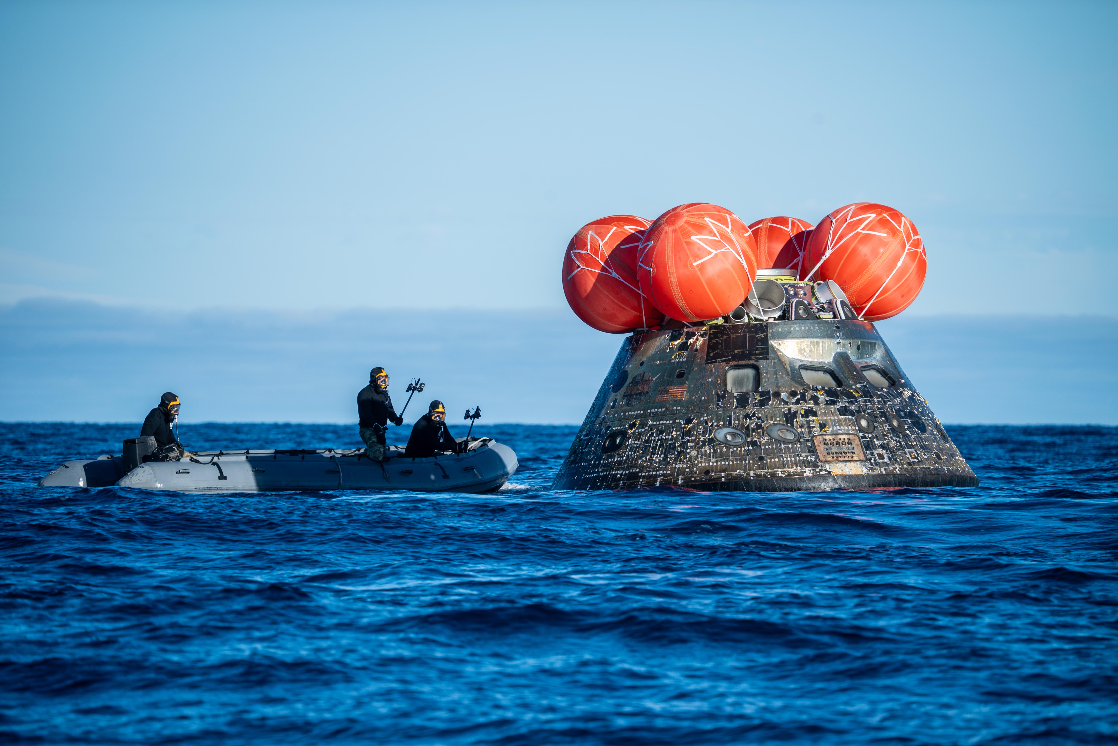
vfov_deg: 3.9
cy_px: 373
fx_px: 10869
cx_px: 559
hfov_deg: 5.9
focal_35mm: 350
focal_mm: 350
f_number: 6.3
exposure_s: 1/640
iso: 100
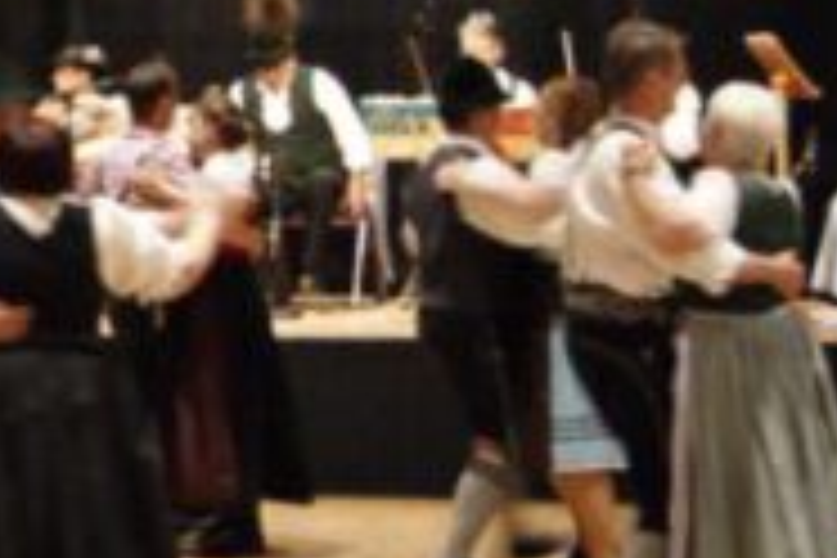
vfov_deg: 9.4
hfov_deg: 13.3
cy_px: 32
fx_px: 3371
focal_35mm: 145
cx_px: -423
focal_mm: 30
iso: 1600
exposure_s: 1/15
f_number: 4.5
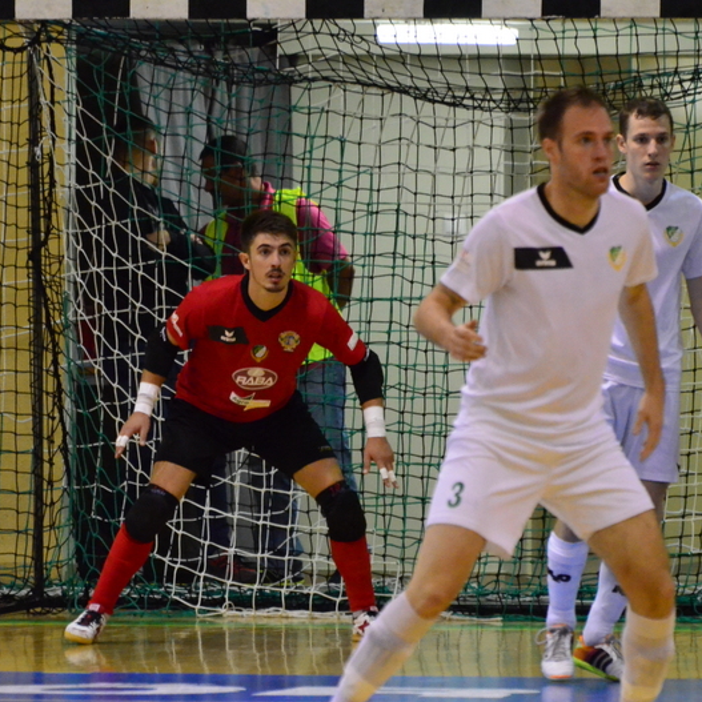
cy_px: 350
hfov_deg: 3.0
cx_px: 358
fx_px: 13284
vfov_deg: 3.0
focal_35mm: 579
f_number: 5.6
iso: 6400
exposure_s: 1/400
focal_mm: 300
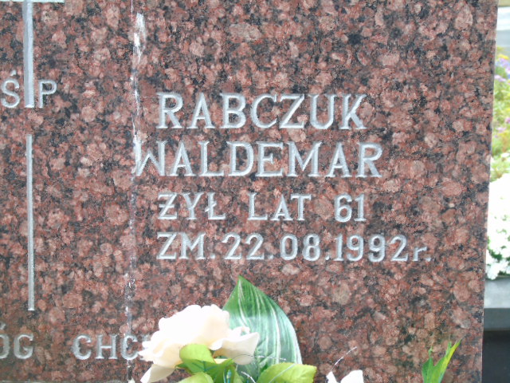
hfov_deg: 13.9
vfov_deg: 10.4
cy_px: 192
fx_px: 2092
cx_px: 255
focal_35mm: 142
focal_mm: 25
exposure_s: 1/125
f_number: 4.7
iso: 200
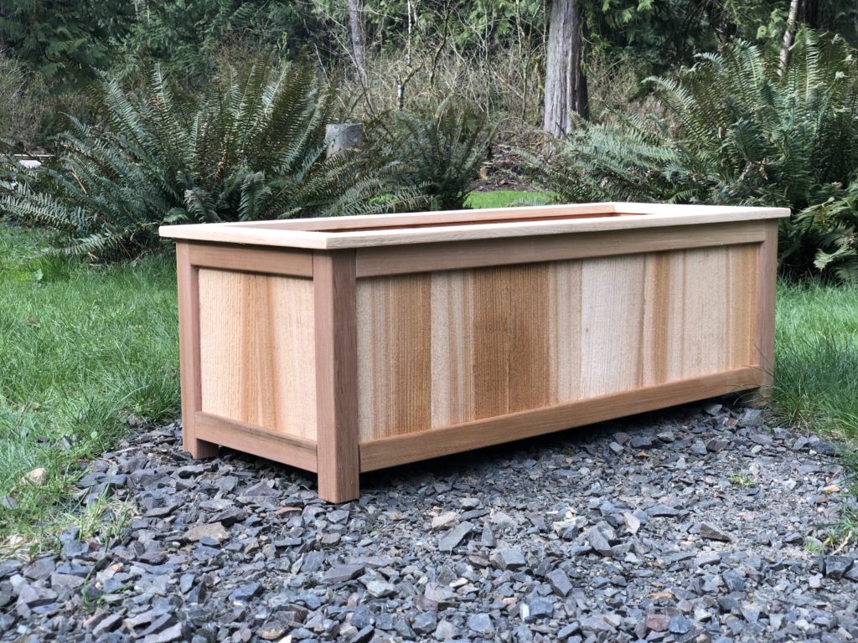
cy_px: 322
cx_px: 429
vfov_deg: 28.0
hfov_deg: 36.8
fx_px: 1289
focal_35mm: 52
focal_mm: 6
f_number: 2.4
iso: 32
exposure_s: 1/120
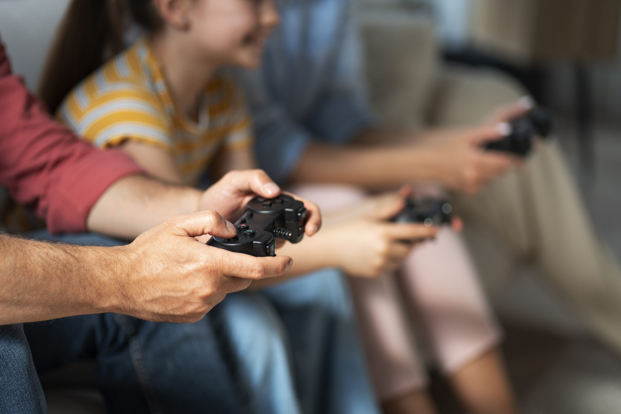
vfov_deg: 16.1
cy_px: 207
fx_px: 1466
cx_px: 310
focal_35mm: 85
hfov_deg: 23.9
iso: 160
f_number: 2
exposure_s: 1/200
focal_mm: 85
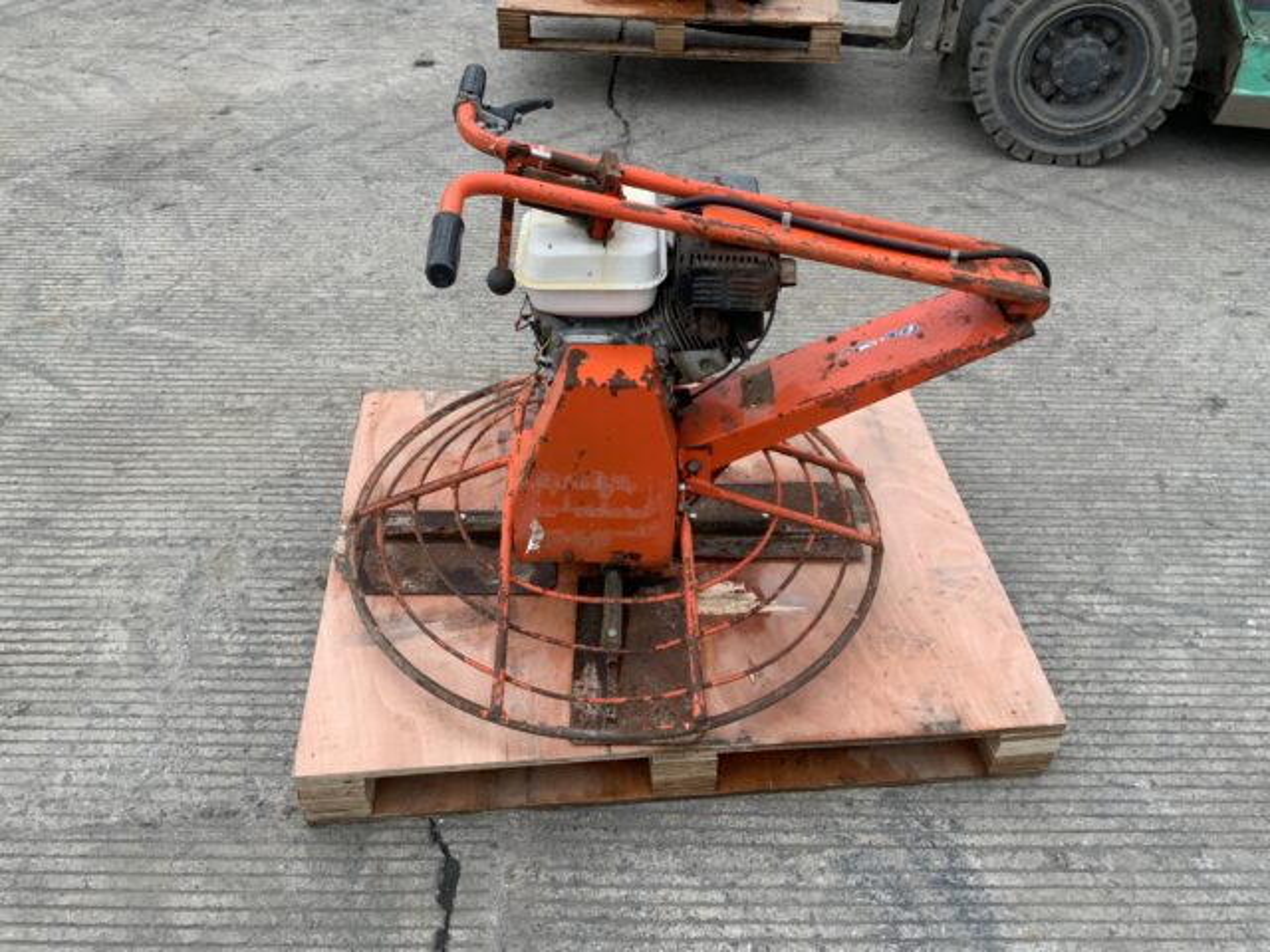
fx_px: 1064
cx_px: 635
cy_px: 476
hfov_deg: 61.7
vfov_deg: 48.2
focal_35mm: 29
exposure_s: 1/209
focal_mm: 3
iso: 16
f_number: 1.8
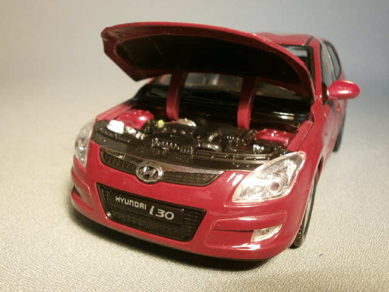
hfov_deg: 56.8
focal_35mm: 32
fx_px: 360
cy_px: 146
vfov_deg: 44.2
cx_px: 194
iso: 125
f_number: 3.1
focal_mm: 5.8
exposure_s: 1/25
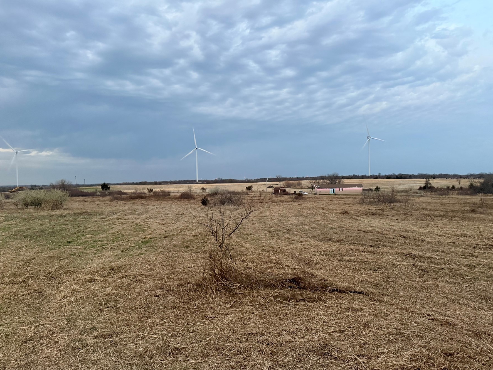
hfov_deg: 67.3
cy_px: 192
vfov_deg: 53.1
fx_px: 370
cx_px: 247
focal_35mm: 26
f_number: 1.78
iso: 800
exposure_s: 1/42
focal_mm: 6.76
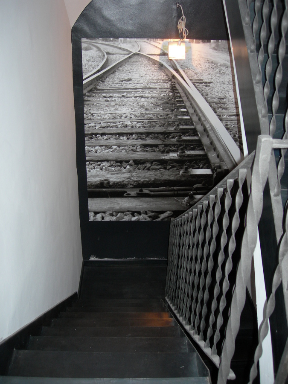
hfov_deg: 37.7
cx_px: 144
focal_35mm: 38
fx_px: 422
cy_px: 192
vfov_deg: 49.0
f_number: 2.8
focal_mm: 7.8
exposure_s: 1/60.1
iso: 87
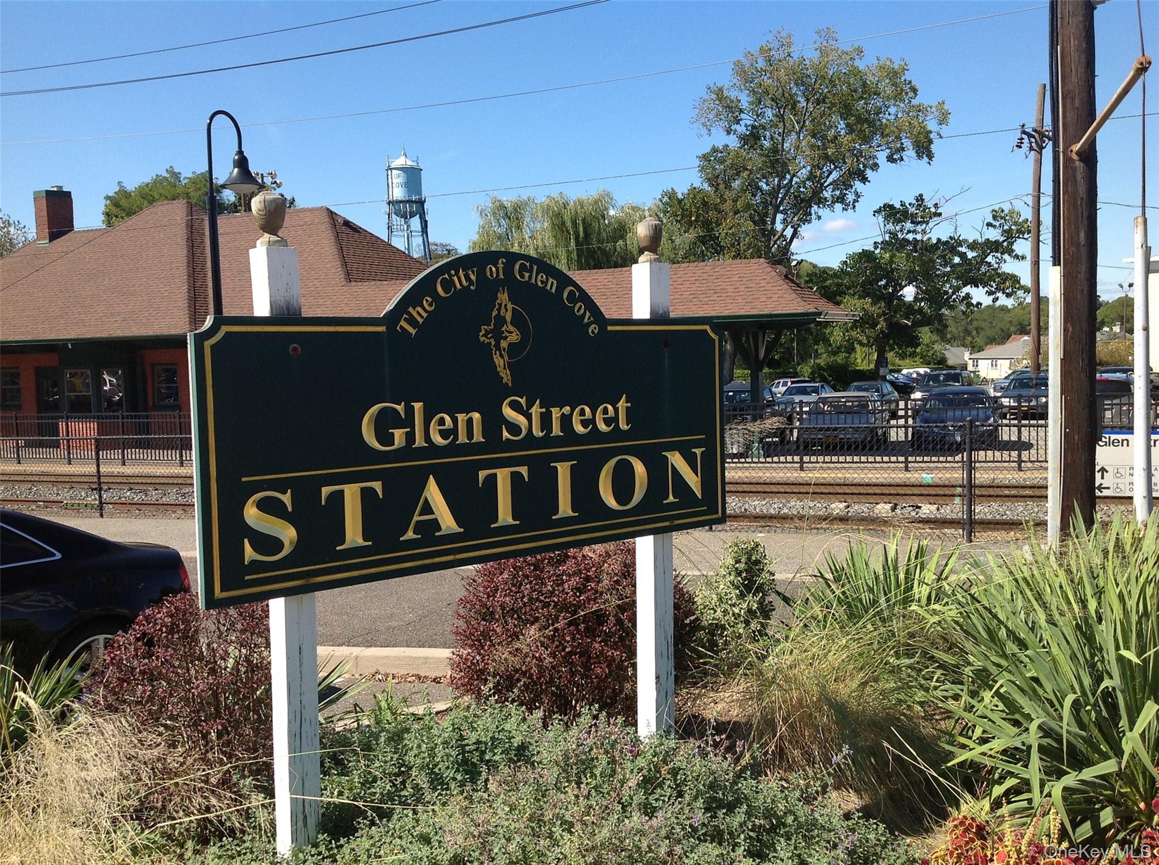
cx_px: 580
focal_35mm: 35
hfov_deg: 52.7
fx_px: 1170
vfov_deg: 40.6
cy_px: 432
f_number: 2.4
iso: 80
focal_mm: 4.28
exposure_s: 1/1163
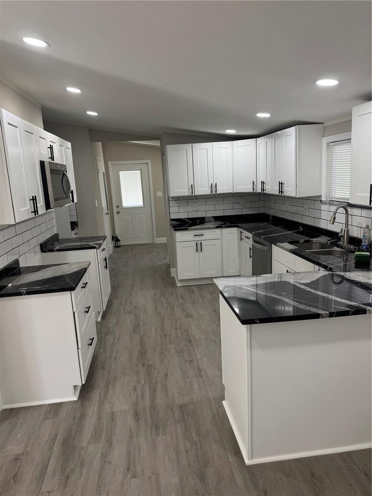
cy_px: 248
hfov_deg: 56.8
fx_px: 344
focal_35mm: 24
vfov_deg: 71.6
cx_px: 186
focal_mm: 6.76
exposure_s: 1/120
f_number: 1.78
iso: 80
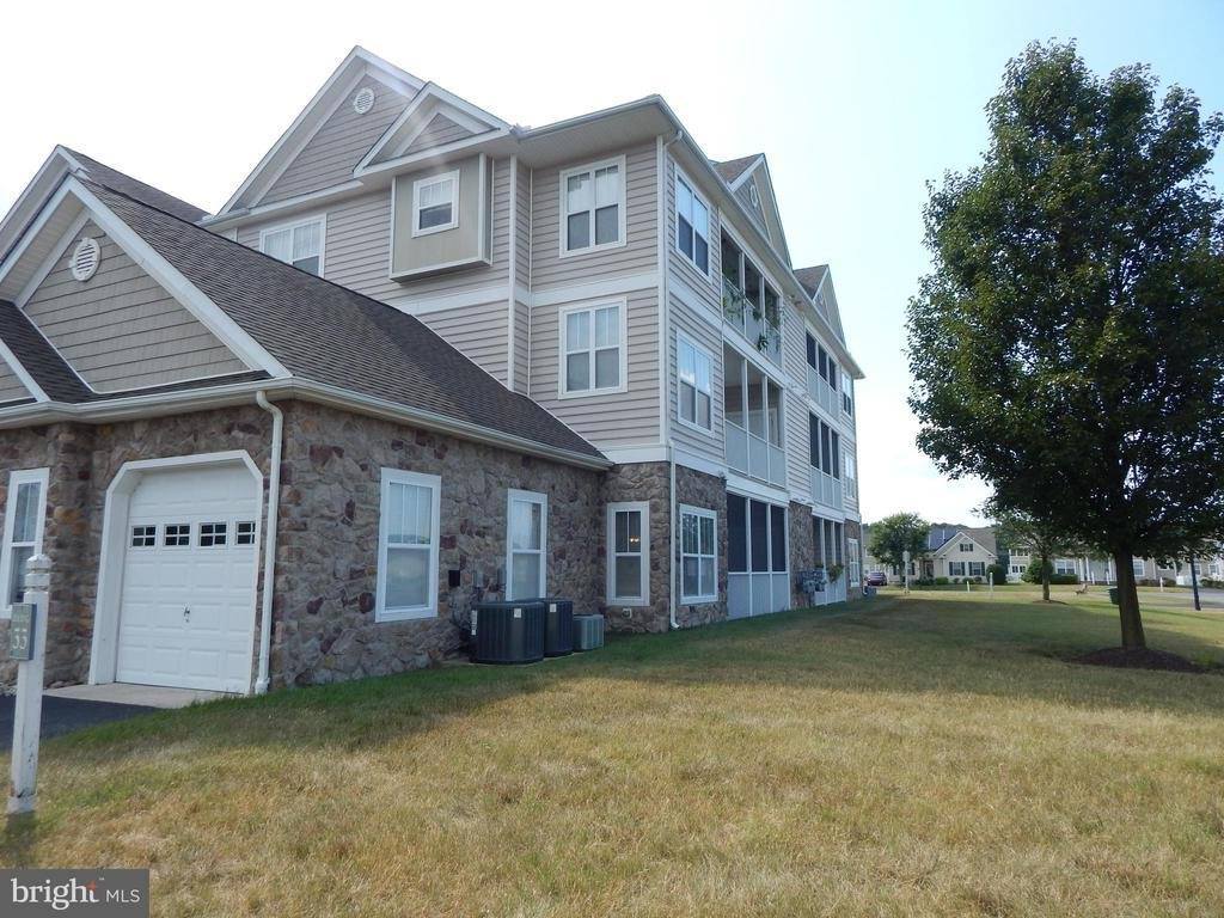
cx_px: 612
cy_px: 459
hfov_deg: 76.4
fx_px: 778
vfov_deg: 61.1
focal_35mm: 22
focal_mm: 4
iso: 125
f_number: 3
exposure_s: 1/1250
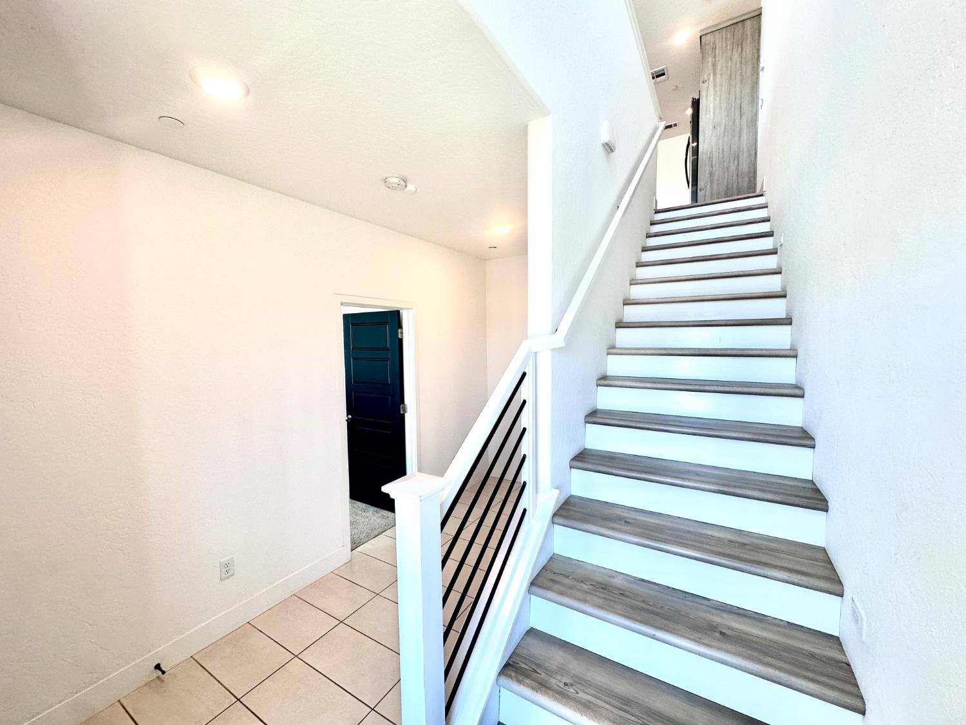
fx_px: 391
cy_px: 362
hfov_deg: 102.1
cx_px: 483
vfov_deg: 85.7
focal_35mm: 14
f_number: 2.2
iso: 100
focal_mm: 2.22
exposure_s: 1/120
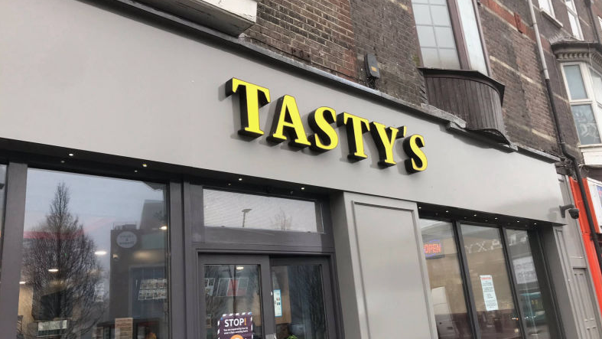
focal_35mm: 31
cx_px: 299
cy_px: 183
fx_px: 495
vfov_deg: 37.8
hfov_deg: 62.6
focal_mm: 3.99
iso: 20
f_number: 1.8
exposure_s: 1/104
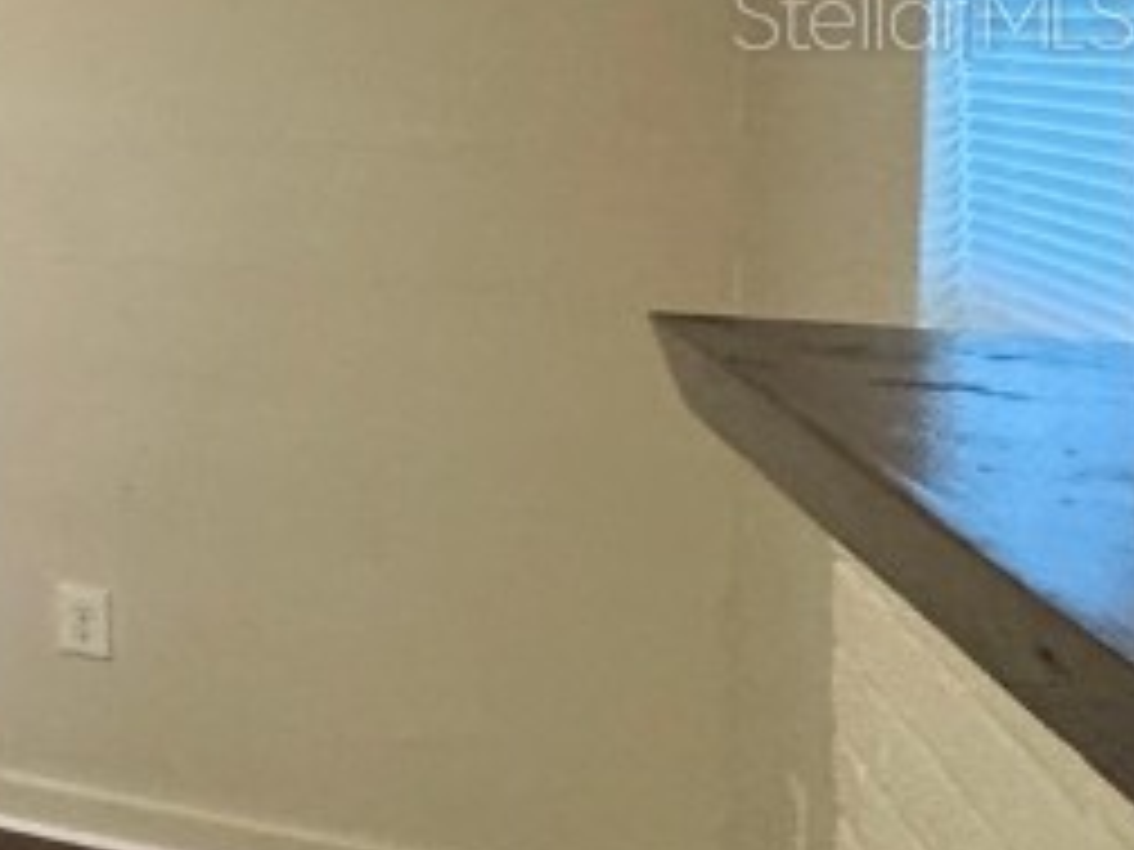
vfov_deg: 24.6
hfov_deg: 19.1
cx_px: -1148
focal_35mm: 57
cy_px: 13
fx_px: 1867
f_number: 2.2
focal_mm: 2.22
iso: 400
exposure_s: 1/60
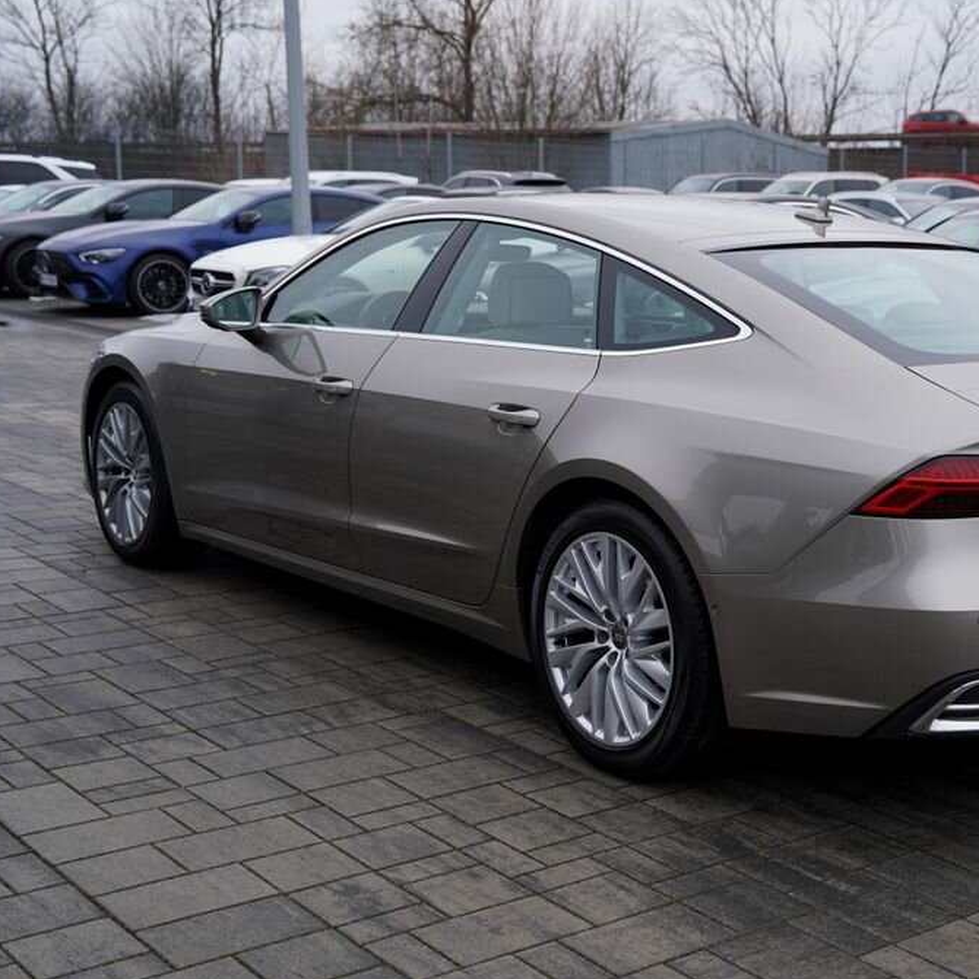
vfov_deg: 32.8
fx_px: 1664
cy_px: 492
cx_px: 734
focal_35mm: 52
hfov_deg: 32.2
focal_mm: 40
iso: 100
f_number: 4.5
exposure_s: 1/100
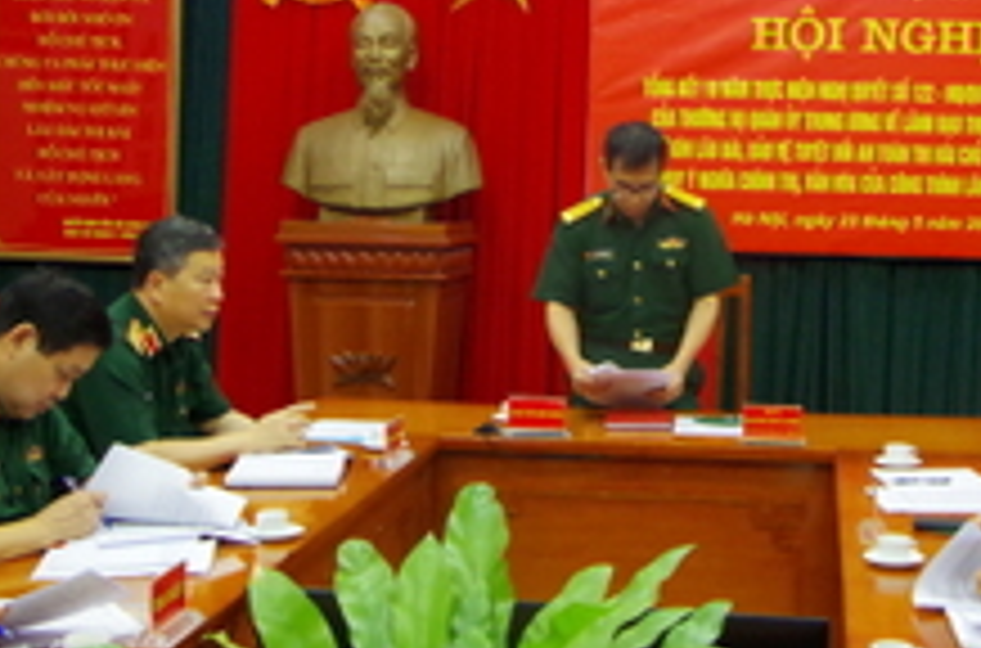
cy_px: 223
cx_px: 670
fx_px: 1685
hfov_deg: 32.1
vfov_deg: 21.7
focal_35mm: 62
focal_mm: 18
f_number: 6.3
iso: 1600
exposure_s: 1/40
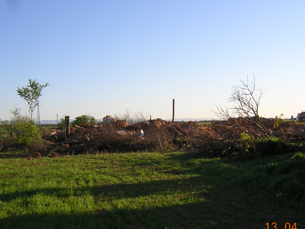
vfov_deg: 34.4
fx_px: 370
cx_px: 177
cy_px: 121
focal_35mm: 42
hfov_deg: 44.6
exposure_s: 1/190
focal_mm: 4.7
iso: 100
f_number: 5.2
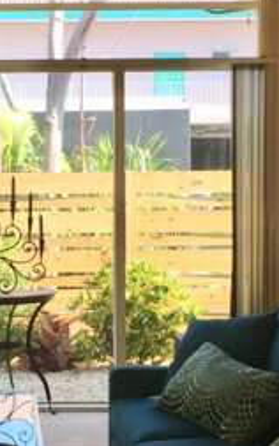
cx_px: 8
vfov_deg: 24.9
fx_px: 1010
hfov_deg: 15.5
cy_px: 229
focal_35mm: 83
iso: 32
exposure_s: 1/380
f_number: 2.2
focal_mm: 4.15
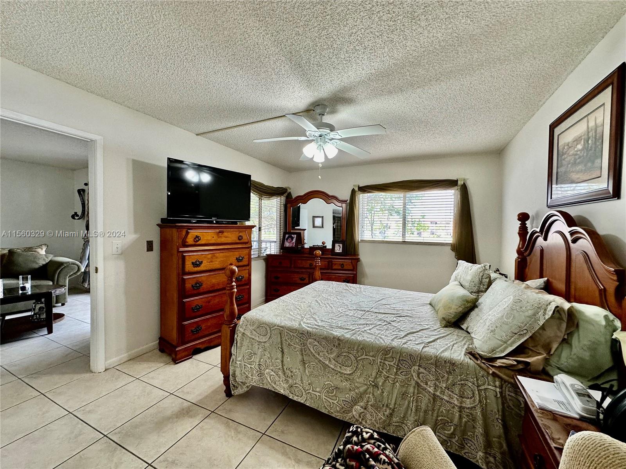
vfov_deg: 85.7
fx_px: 253
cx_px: 313
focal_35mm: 14
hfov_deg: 102.1
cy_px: 234
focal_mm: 2.22
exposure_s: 1/120
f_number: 2.2
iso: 125
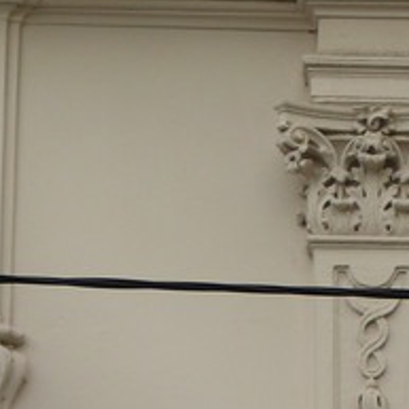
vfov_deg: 2.6
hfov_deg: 2.6
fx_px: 8916
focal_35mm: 667
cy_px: -174
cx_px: 744
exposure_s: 1/160
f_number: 4
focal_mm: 41.1
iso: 100
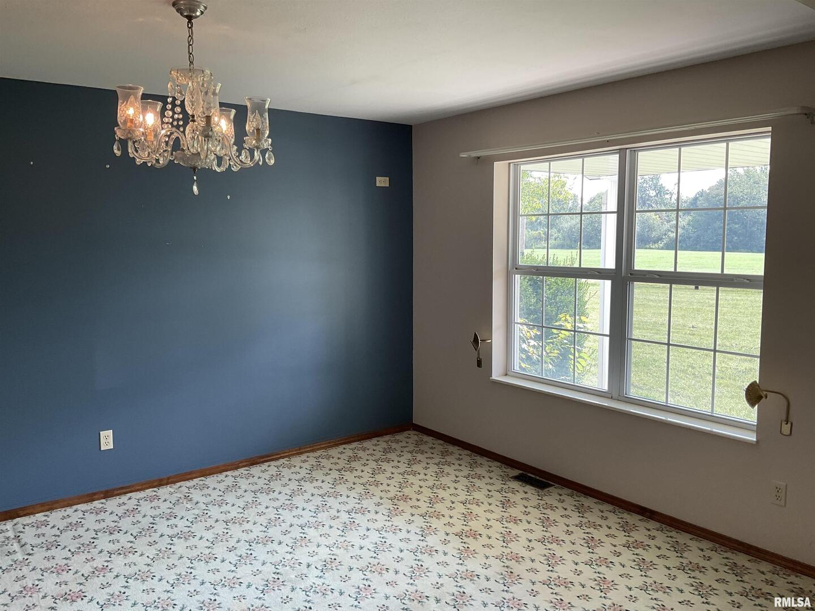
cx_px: 408
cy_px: 306
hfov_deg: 61.7
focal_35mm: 29
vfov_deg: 48.2
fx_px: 683
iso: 32
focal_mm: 3
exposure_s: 1/120
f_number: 1.8
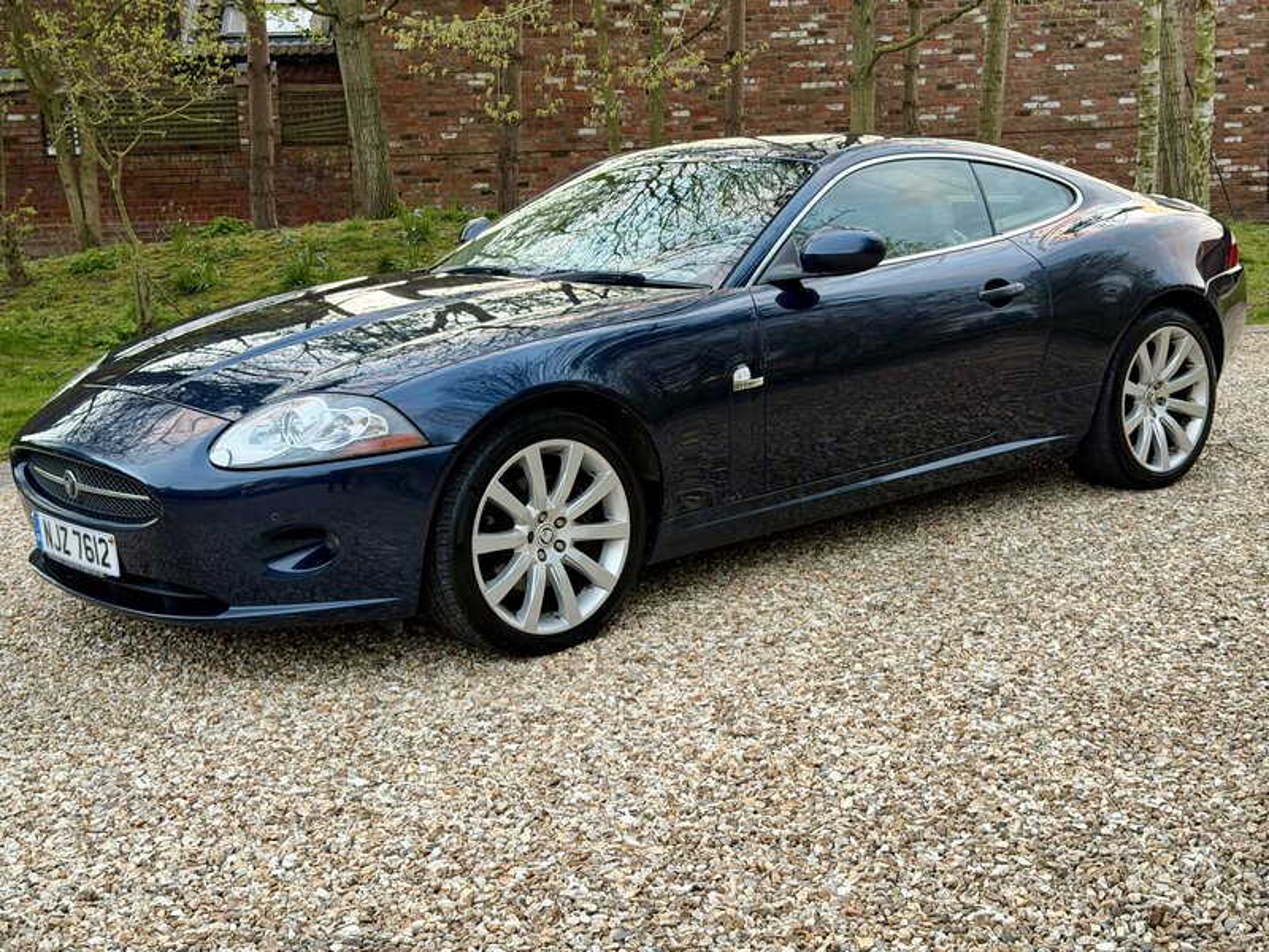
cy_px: 476
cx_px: 634
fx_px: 1760
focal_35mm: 48
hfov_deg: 39.7
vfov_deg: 30.3
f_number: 1.78
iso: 100
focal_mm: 6.76
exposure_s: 1/60
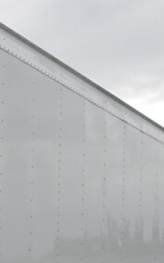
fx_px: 737
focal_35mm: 103
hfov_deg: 11.2
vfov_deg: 18.8
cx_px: -194
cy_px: 337
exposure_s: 1/800
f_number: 3
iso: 125
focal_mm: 4
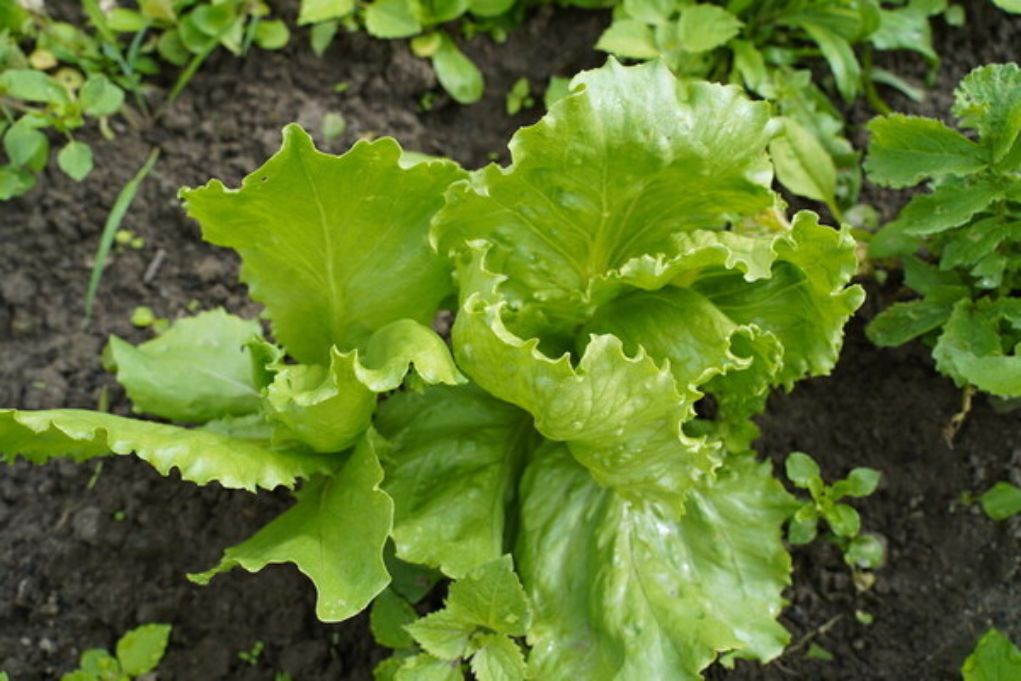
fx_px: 993
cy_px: 340
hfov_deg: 54.4
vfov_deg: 37.9
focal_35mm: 35
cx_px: 510
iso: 160
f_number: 8
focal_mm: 35
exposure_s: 1/40
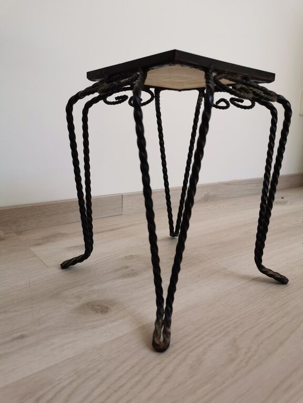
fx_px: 315
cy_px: 202
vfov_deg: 65.3
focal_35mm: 27
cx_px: 152
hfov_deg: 51.4
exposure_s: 1/148
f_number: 1.8
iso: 50
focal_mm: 5.58
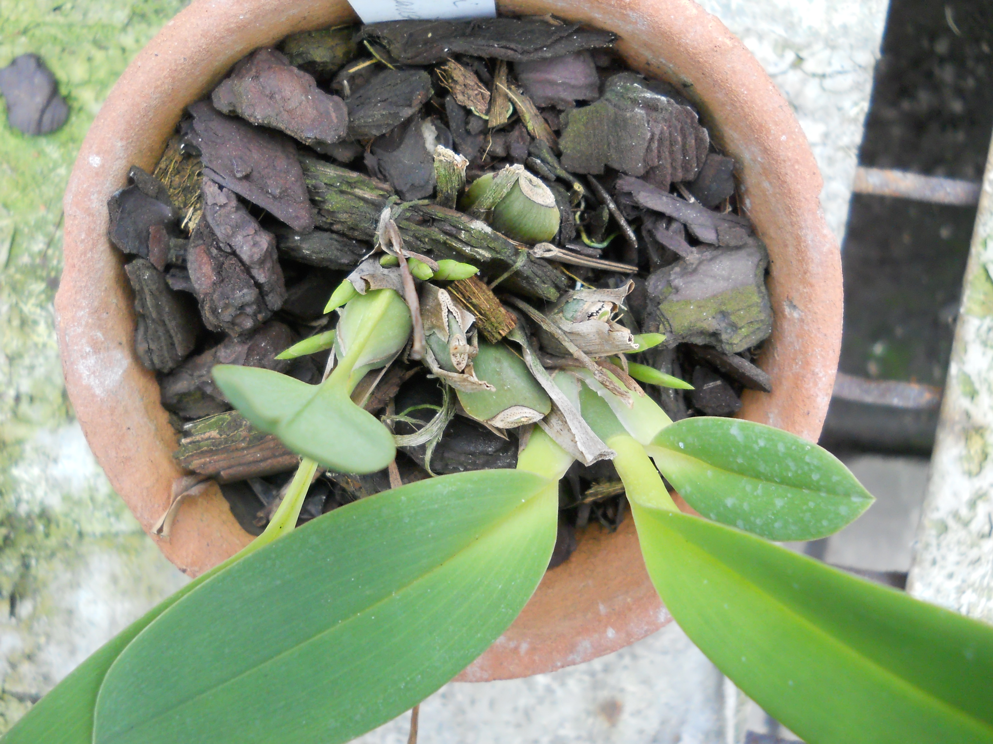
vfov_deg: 35.1
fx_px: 1176
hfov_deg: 45.8
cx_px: 496
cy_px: 372
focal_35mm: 41
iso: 320
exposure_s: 1/30
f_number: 3.1
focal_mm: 6.72
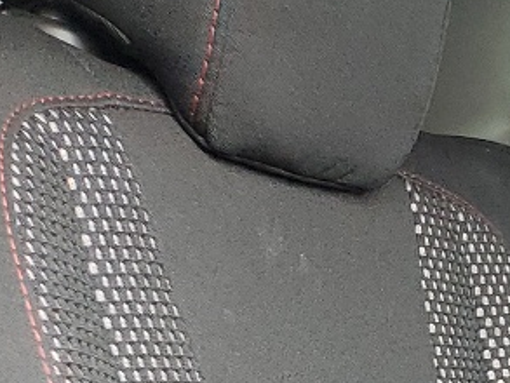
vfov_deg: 9.5
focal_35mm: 142
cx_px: 1316
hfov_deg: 11.1
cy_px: 851
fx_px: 2093
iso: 50
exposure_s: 1/139
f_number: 1.5
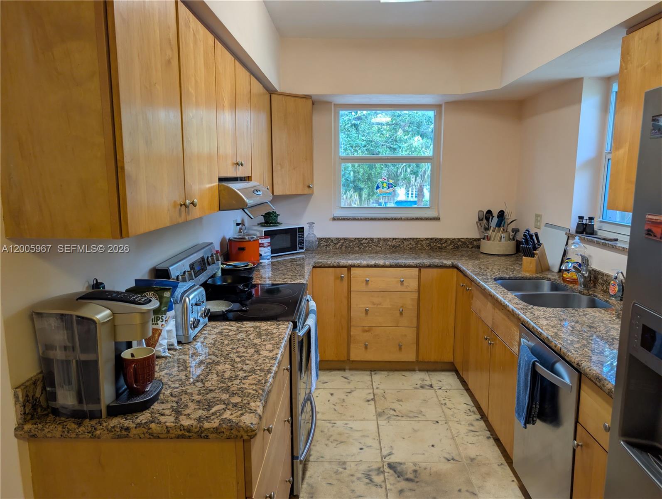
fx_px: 460
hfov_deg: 71.5
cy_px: 250
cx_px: 331
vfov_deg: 56.9
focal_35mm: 24
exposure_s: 1/120
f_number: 1.68
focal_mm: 6.9
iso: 475
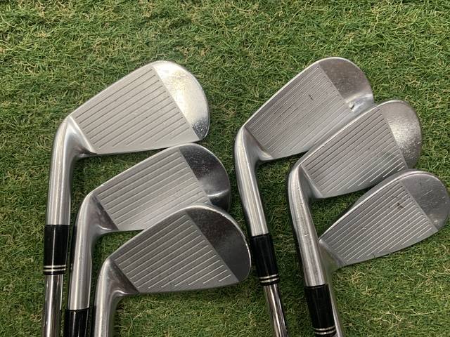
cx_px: 225
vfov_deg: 53.1
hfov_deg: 67.3
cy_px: 168
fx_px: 338
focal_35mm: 26
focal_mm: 4.25
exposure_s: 1/60
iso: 160
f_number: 1.8
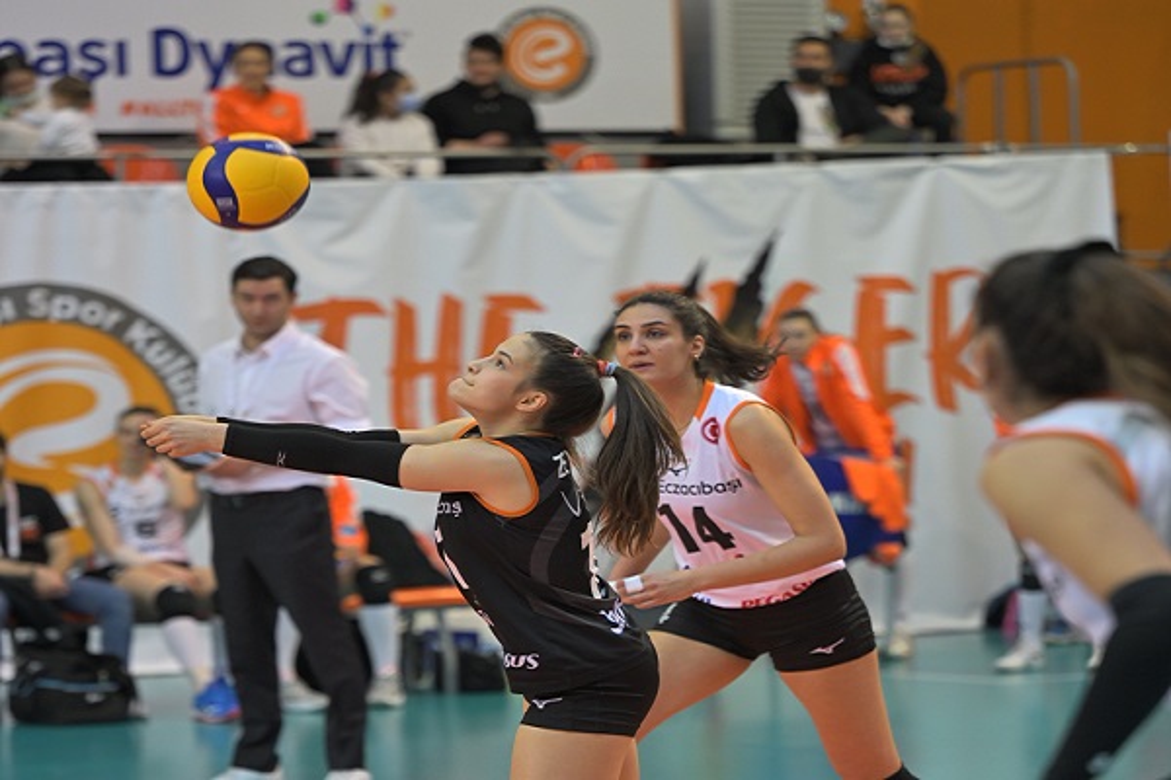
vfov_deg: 11.4
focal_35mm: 120
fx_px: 3903
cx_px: 586
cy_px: 390
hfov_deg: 17.1
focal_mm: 120
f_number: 2.8
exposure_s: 1/800
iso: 1250
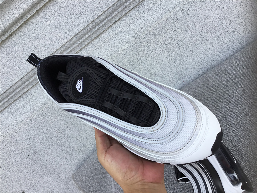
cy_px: 96
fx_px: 230
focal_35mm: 31
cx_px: 128
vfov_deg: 45.4
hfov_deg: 58.4
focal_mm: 3.3
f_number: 2.4
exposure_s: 1/303
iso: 25
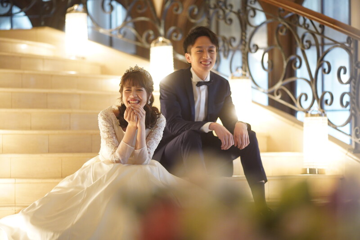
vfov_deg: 10.1
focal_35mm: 135
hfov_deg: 15.2
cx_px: 180
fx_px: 1349
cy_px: 120
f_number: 2
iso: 3200
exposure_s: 1/160
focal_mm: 135
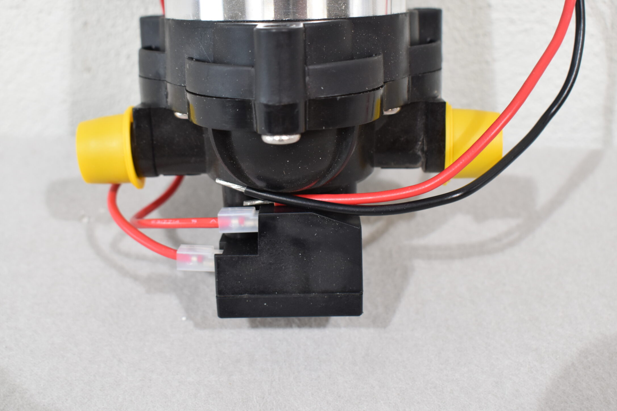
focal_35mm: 46
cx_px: 291
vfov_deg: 29.2
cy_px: 170
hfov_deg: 42.7
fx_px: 788
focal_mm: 26
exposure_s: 1/60
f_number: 5.6
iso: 640
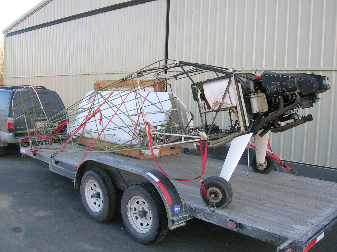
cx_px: 168
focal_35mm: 34
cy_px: 126
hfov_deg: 54.0
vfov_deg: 41.7
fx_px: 331
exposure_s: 1/49.6
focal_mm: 5.7
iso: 50
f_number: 4.9
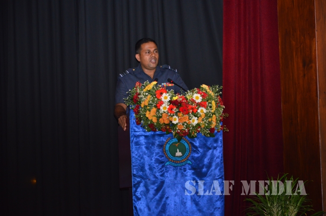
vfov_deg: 9.3
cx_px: 163
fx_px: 1330
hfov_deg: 14.0
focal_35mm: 147
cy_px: 108
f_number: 6.3
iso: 800
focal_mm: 98
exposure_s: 1/125
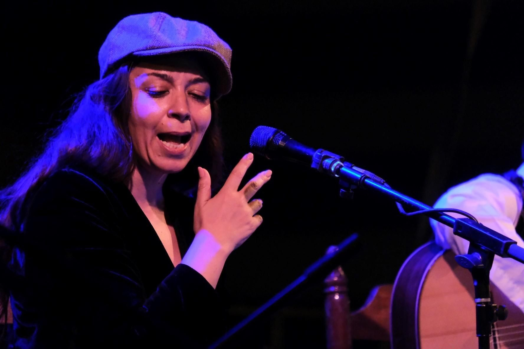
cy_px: 174
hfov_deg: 6.9
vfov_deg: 4.6
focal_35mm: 300
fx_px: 4367
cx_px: 262
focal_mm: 200
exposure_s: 1/250
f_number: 4.8
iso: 12800
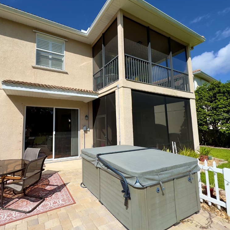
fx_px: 128
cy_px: 115
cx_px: 91
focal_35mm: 17
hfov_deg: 82.9
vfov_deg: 84.0
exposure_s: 1/2342
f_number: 2.2
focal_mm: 2.22
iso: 50
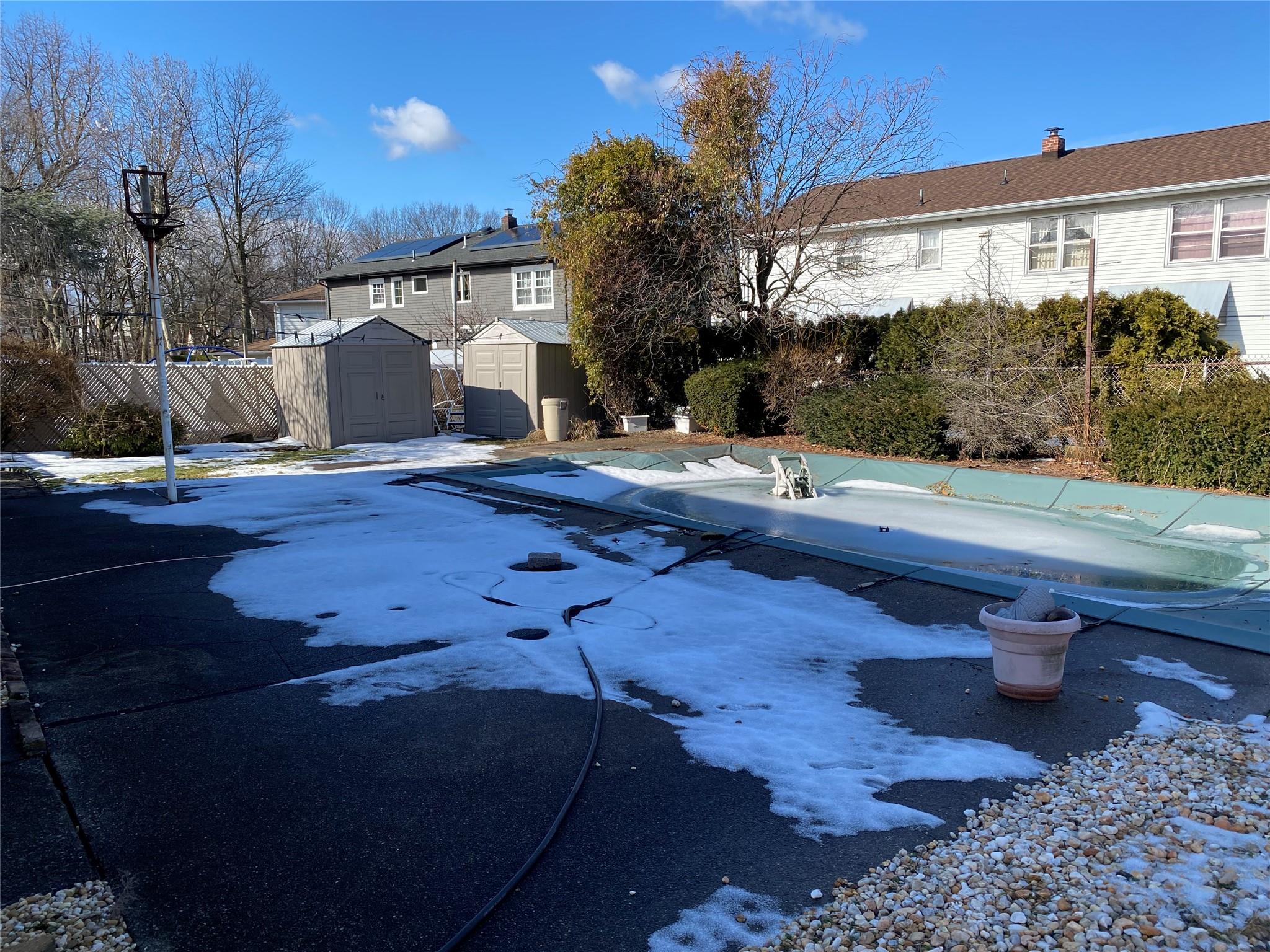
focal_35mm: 26
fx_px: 954
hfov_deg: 67.3
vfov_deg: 53.1
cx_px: 635
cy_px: 476
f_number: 1.8
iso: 32
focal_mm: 4.25
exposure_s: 1/1838
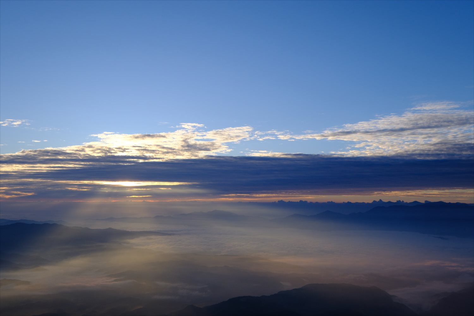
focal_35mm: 36
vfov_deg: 36.9
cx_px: 237
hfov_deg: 53.1
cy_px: 158
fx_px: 474
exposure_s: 1/750
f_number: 8
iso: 400
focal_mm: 24
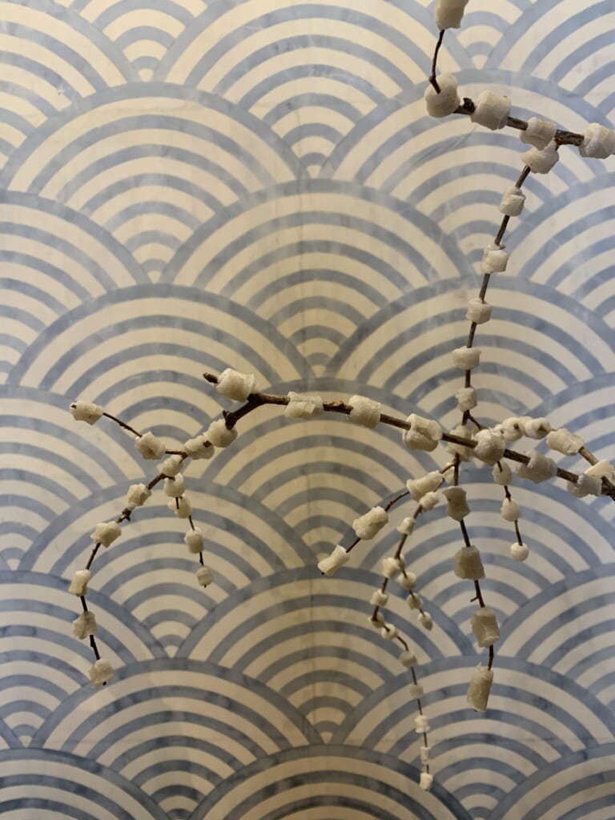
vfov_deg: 67.3
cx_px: 308
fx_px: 616
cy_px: 410
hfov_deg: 53.1
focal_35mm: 26
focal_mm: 4.25
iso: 200
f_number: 1.8
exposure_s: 1/60
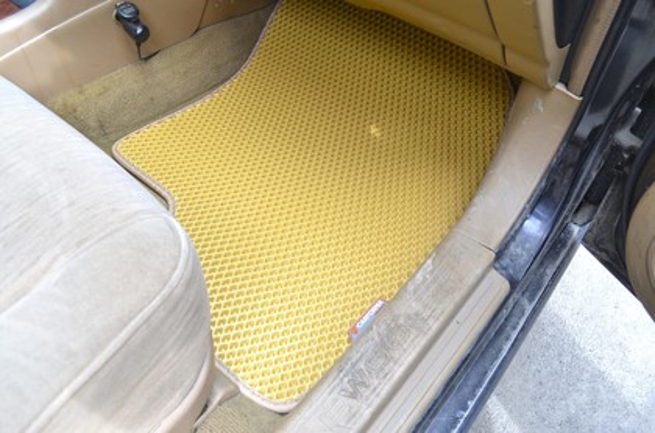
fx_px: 490
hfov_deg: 67.5
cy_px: 216
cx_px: 328
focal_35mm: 27
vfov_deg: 47.7
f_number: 5.6
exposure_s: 1/60
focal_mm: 18
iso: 160
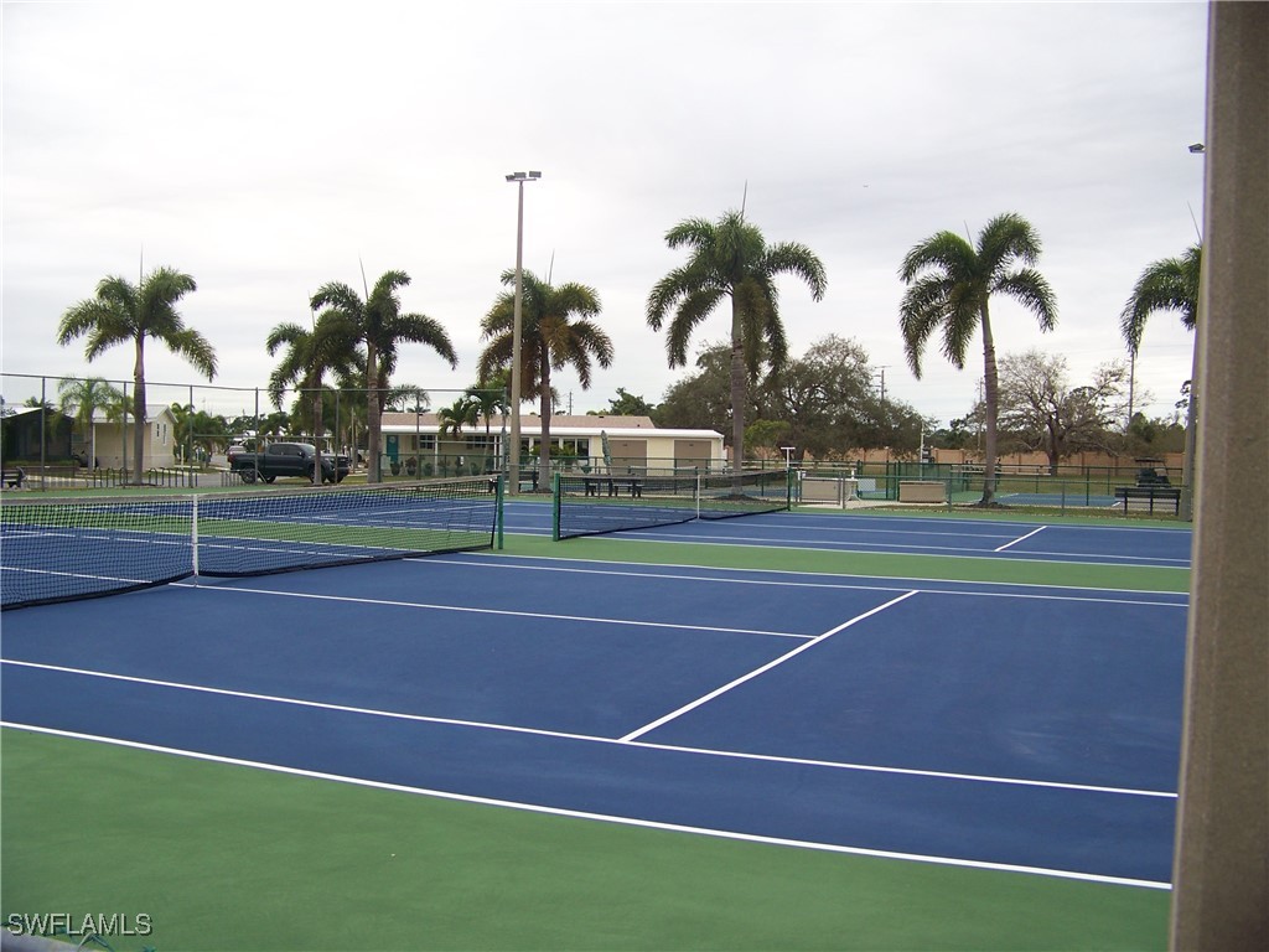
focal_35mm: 36
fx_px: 1320
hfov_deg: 51.4
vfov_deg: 39.7
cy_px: 476
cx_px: 634
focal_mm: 5.85
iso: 64
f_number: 2.8
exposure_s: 1/100
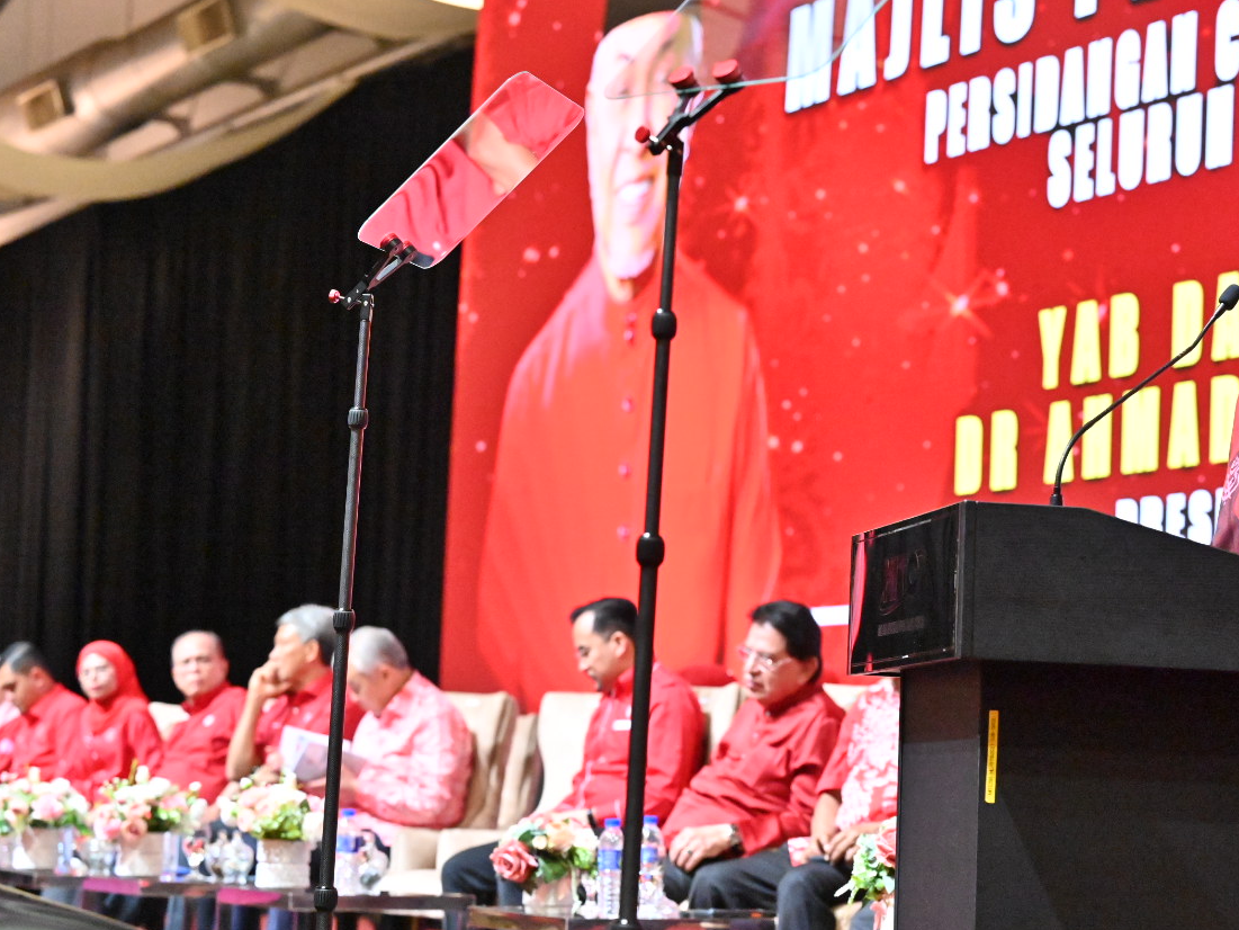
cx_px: 808
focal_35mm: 99
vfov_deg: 14.9
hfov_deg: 19.8
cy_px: 462
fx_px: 3544
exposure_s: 1/400
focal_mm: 70
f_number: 4
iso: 10000
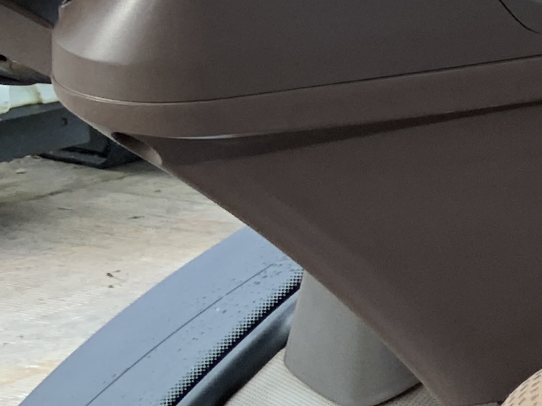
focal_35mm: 157
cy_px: 235
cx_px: 1367
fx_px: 2459
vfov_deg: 9.5
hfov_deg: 10.5
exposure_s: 1/122
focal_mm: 3
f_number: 1.8
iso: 20
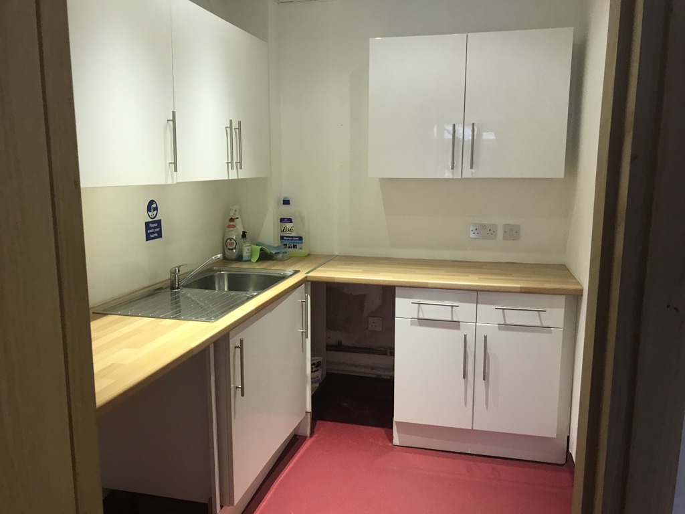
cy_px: 257
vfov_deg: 49.7
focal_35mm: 28
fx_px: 554
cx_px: 342
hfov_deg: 63.4
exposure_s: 1/17
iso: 40
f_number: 1.8
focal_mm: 3.99
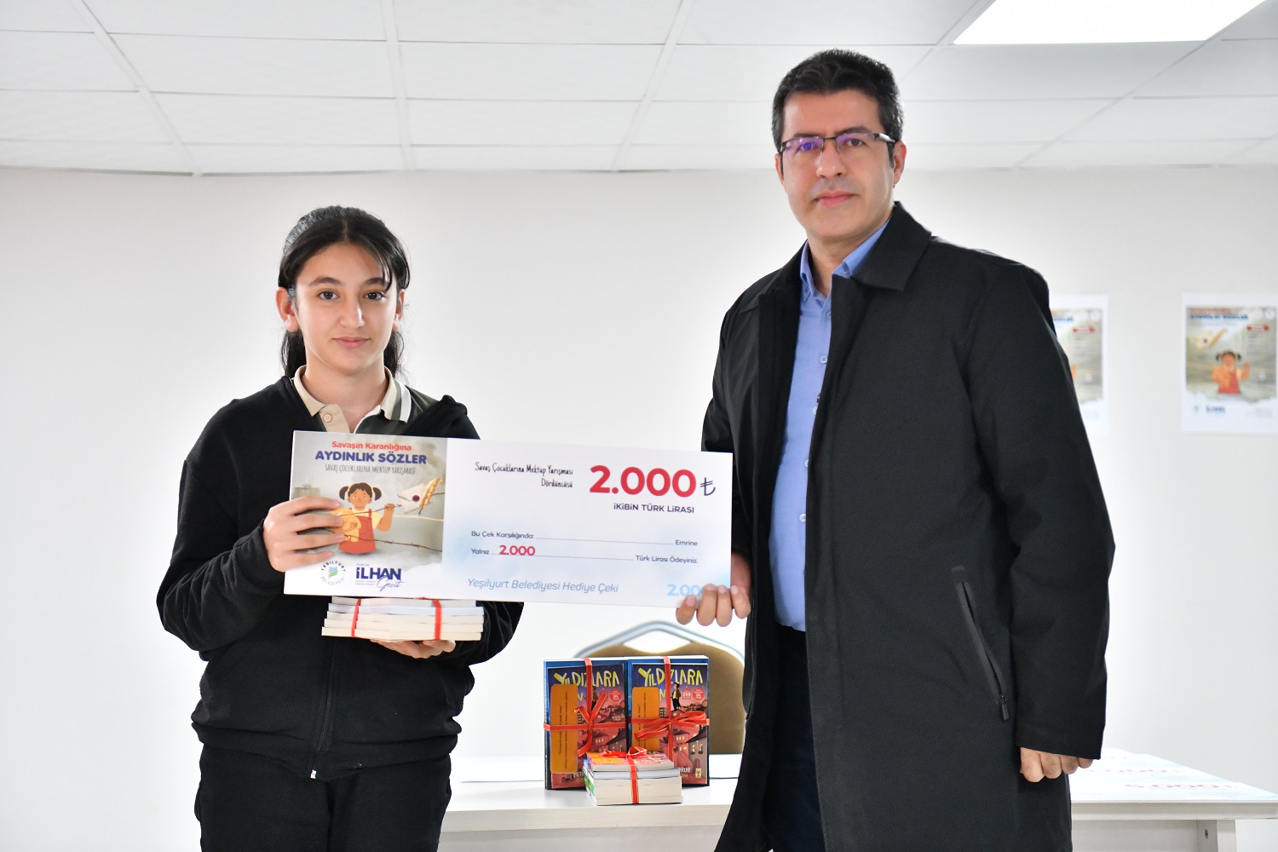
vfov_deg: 22.6
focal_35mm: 60
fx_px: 2130
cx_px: 639
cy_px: 426
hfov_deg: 33.4
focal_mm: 60
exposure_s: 1/160
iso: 3200
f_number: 3.2
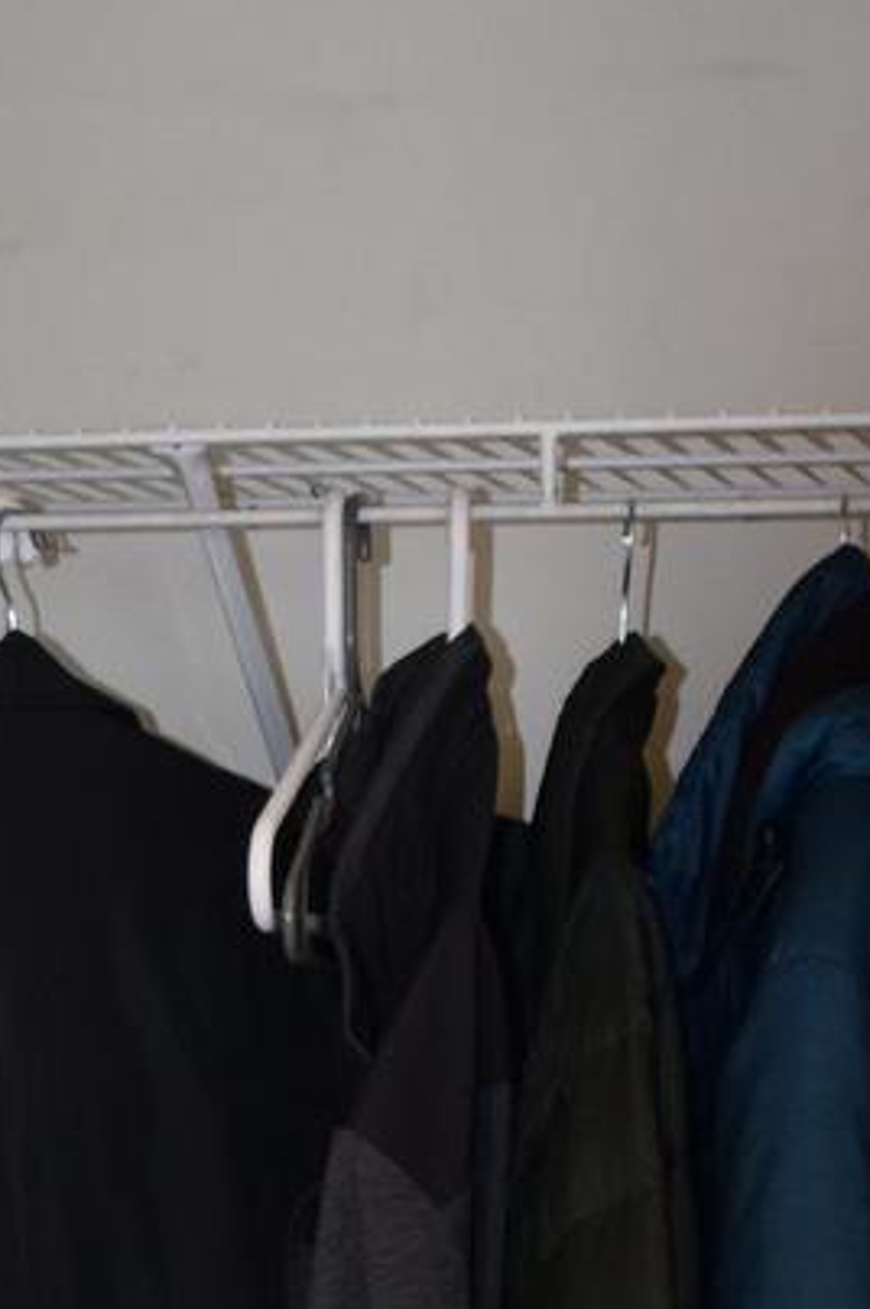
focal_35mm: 103
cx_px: 445
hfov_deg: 13.3
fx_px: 3740
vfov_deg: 19.3
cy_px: 1286
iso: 800
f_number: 4.5
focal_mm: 18
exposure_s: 1/80
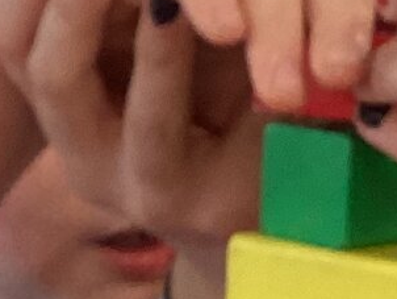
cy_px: 346
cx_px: -184
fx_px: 2410
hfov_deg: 9.2
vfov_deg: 7.0
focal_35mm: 210
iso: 160
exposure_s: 1/50
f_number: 2.4
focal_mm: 3.3
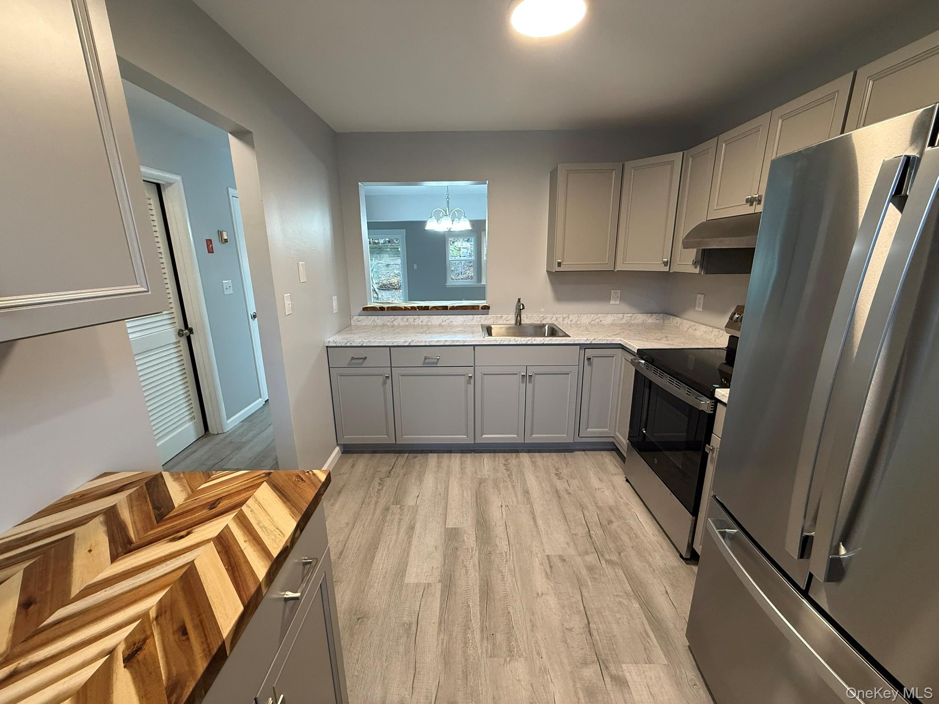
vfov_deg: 85.7
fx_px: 380
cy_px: 352
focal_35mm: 14
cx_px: 470
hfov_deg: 102.1
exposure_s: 1/60
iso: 200
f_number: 2.2
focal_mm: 2.22
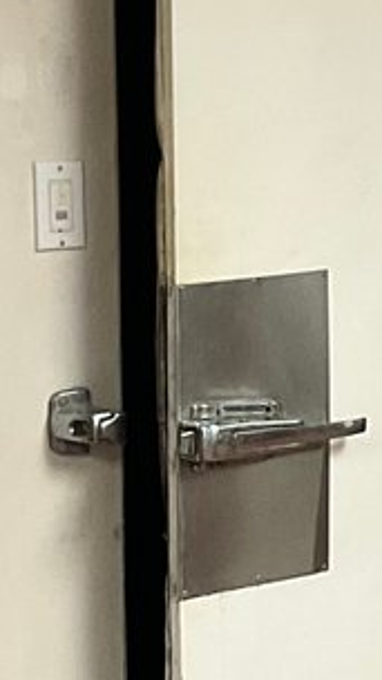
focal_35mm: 157
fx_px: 2827
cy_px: 393
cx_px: 475
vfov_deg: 13.7
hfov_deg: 7.7
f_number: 1.8
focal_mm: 3
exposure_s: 1/60
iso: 100
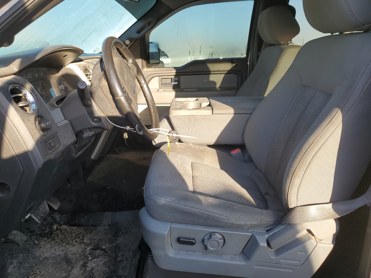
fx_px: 279
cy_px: 139
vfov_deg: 53.1
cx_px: 186
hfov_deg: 67.3
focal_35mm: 26
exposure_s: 1/417
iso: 50
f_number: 1.5
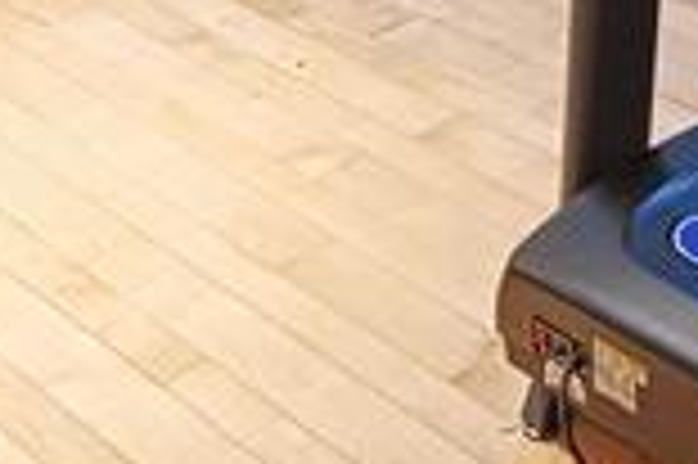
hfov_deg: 21.4
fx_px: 1627
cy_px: 43
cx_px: 955
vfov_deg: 16.0
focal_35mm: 84
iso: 500
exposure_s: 1/24
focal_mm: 4.6
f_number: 1.8
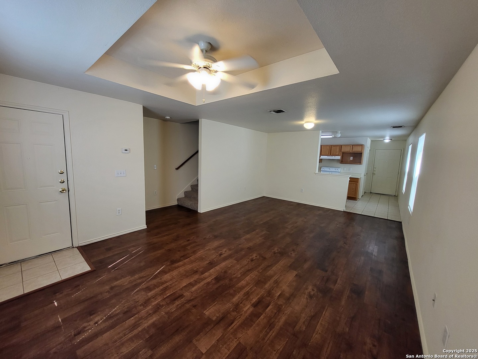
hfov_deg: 106.2
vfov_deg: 89.9
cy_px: 180
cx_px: 239
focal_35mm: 13
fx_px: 180
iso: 125
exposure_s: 1/60
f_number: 2.2
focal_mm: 1.74
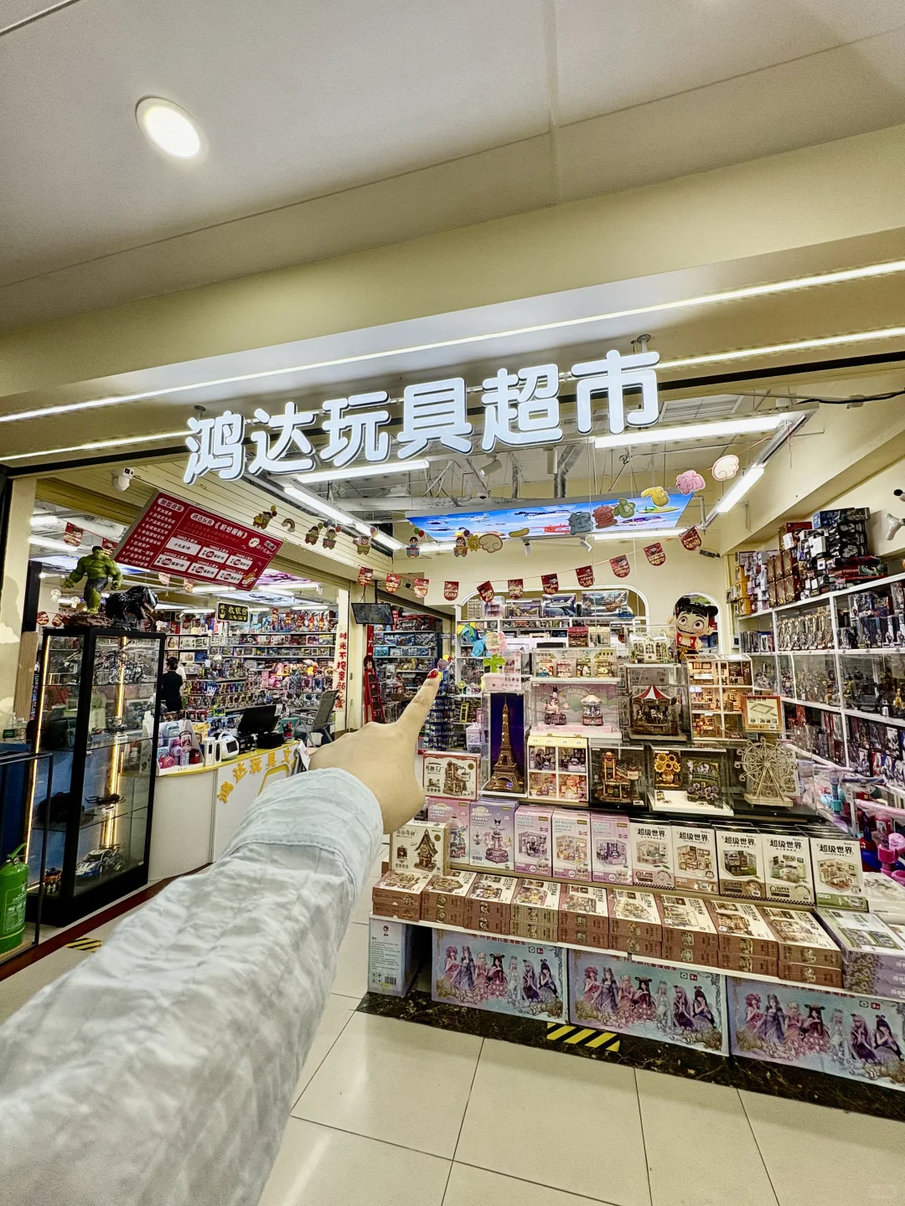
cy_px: 603
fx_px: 488
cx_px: 452
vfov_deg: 102.1
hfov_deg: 85.7
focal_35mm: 14
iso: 64
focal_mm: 2.22
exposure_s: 1/218
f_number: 2.2
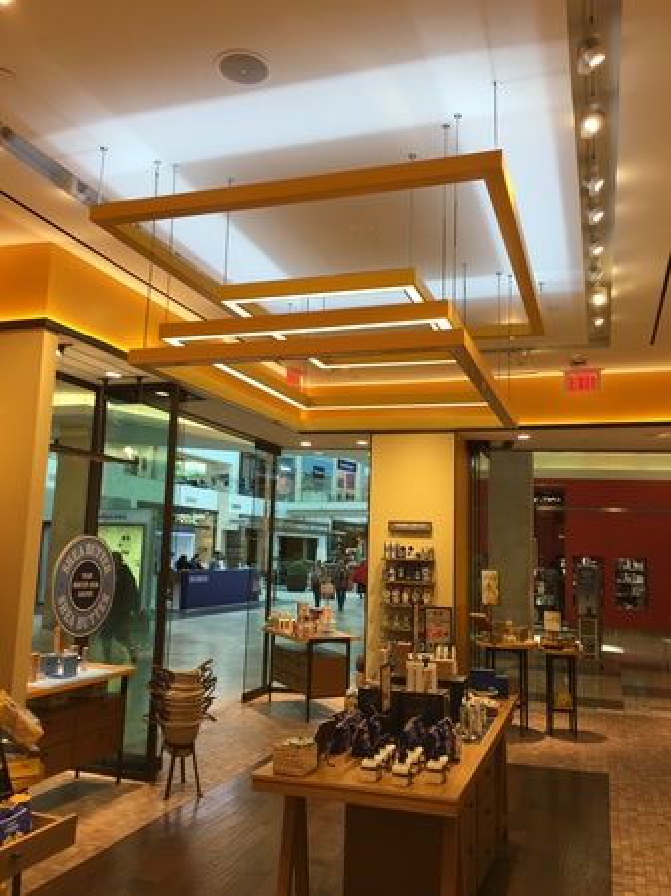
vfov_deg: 61.7
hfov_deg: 48.2
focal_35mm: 29
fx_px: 750
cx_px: 336
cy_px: 448
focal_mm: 4.15
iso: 32
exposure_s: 1/60
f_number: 2.2
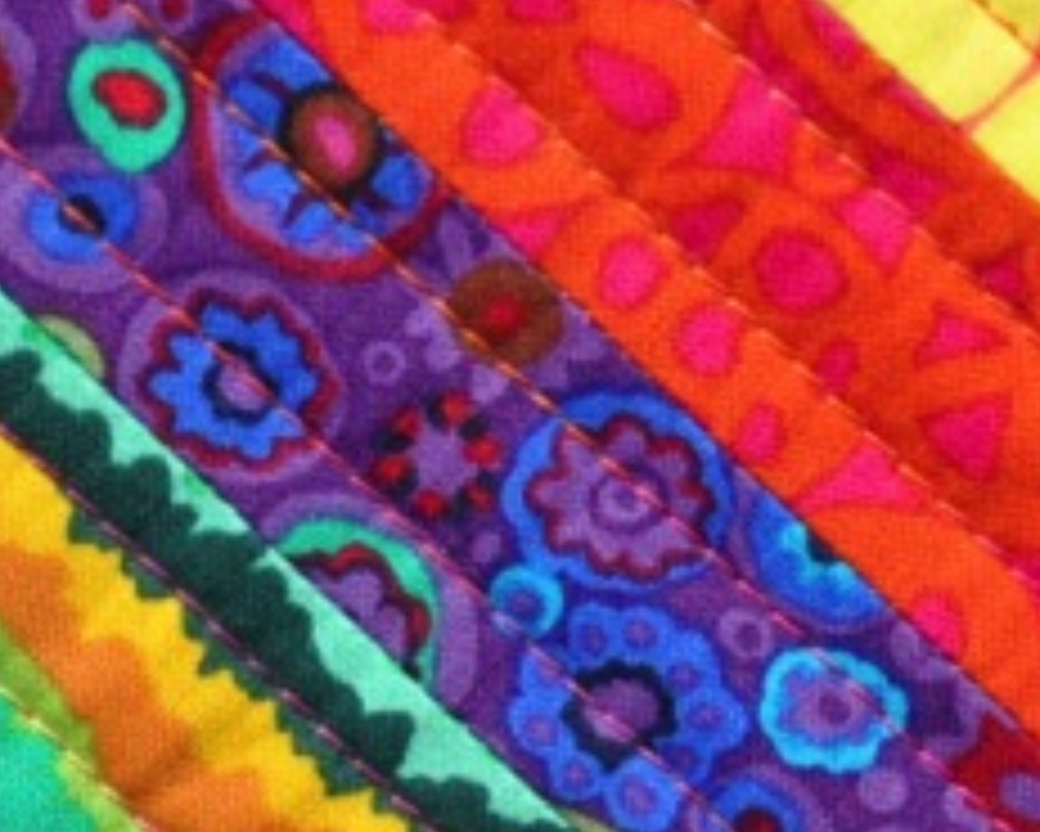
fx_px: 23928
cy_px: -45
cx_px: 1382
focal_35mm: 777
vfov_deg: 2.0
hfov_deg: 2.5
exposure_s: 1/400
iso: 200
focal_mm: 85
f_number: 10
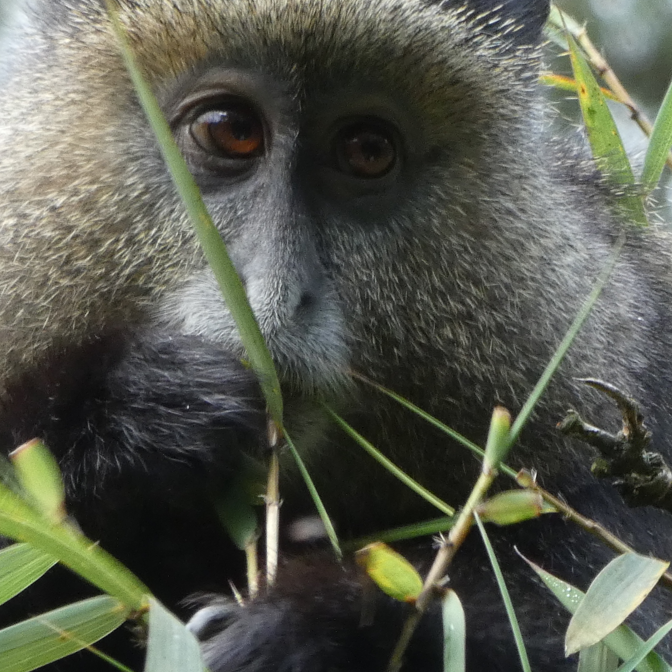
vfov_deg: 2.0
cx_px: 775
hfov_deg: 2.0
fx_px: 19416
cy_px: 412
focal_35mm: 884
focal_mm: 50.6
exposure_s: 1/80
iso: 250
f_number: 5.5
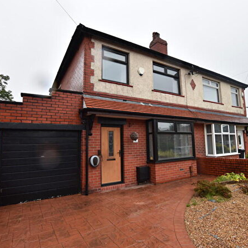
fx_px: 162
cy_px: 124
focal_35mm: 20
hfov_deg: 74.5
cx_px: 138
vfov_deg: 74.8
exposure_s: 1/125
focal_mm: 10
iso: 100
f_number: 6.3
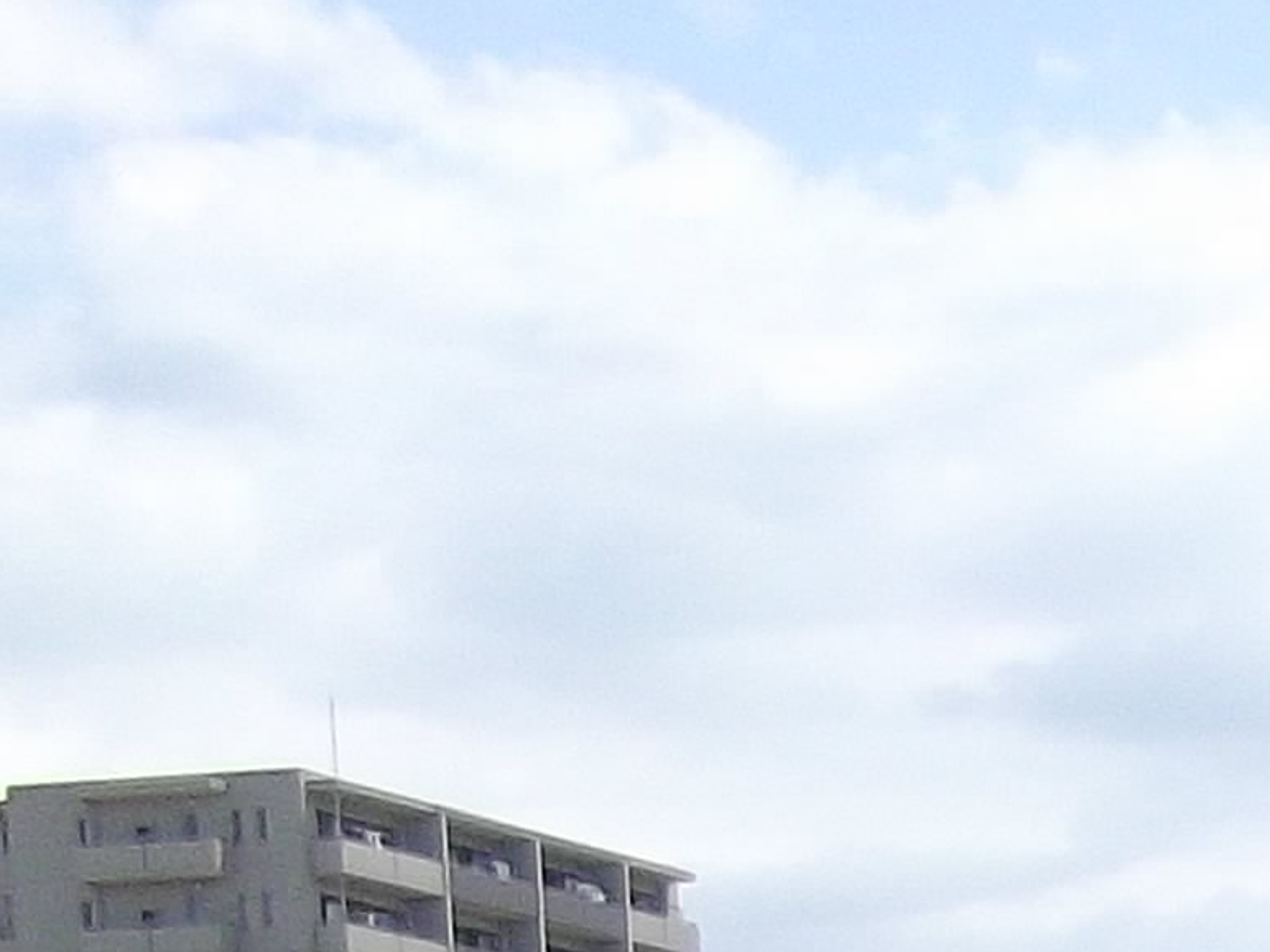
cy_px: 2637
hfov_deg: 11.7
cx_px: 2578
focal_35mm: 150
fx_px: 5503
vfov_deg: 8.6
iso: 100
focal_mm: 4.9
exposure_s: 1/1000
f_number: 3.2
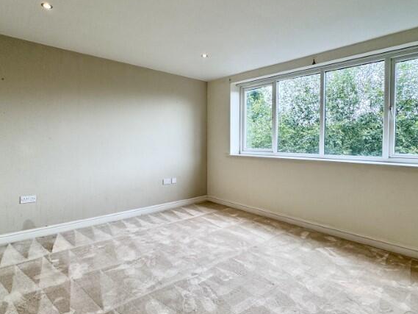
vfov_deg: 63.4
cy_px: 146
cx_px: 219
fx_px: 254
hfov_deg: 78.9
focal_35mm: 21
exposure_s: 1/100
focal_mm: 2.22
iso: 64
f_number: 2.2
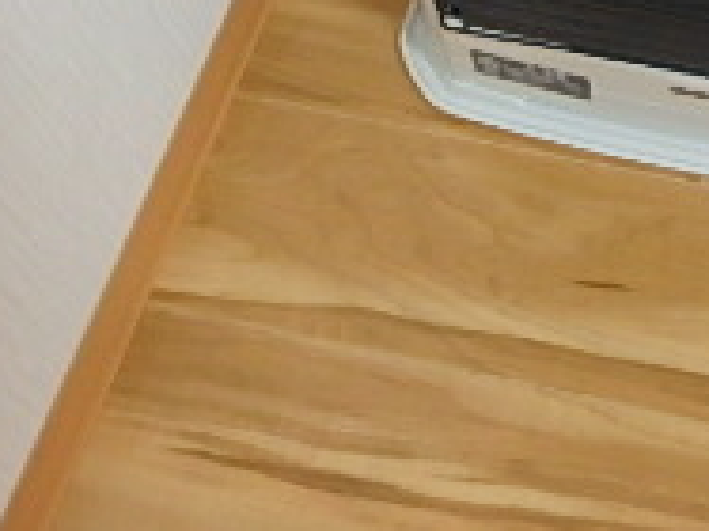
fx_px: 1474
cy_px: -250
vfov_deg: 18.3
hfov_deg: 25.9
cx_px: 675
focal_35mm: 72
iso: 400
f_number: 3.5
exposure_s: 1/30
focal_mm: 3.7
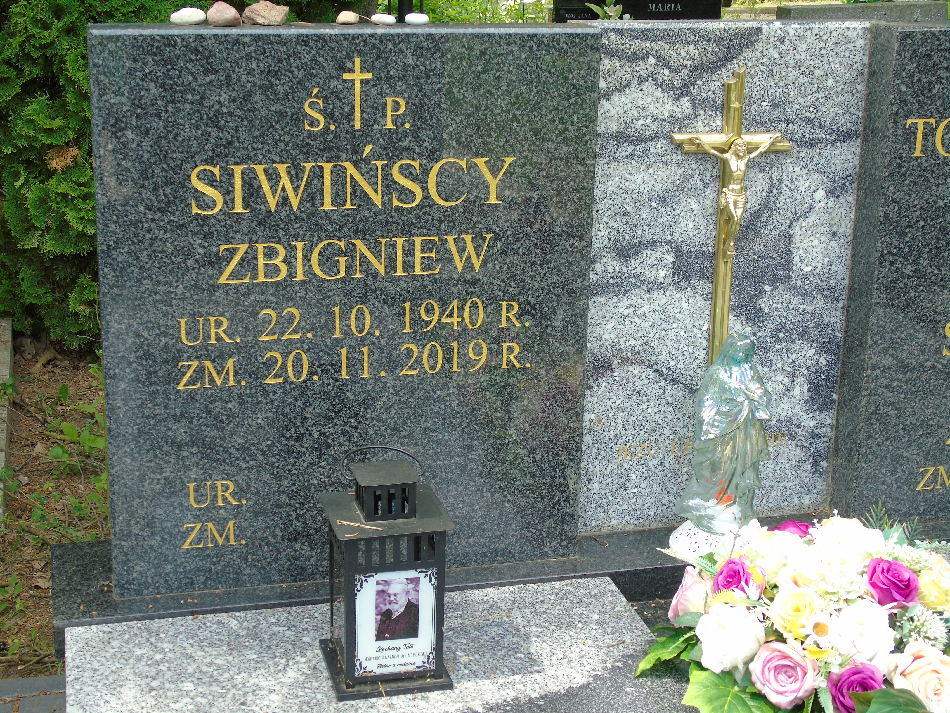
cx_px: 475
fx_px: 1482
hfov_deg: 35.5
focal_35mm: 54
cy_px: 356
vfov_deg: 27.0
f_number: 4.3
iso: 80
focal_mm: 9.6
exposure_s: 1/80
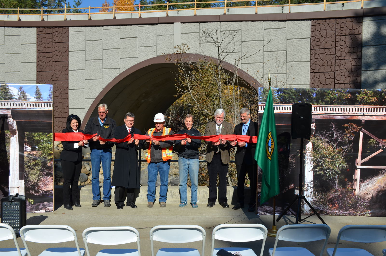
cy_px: 128
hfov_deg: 55.2
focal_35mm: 34
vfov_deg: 38.2
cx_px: 193
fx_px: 369
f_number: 8
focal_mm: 23
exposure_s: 1/250
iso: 100
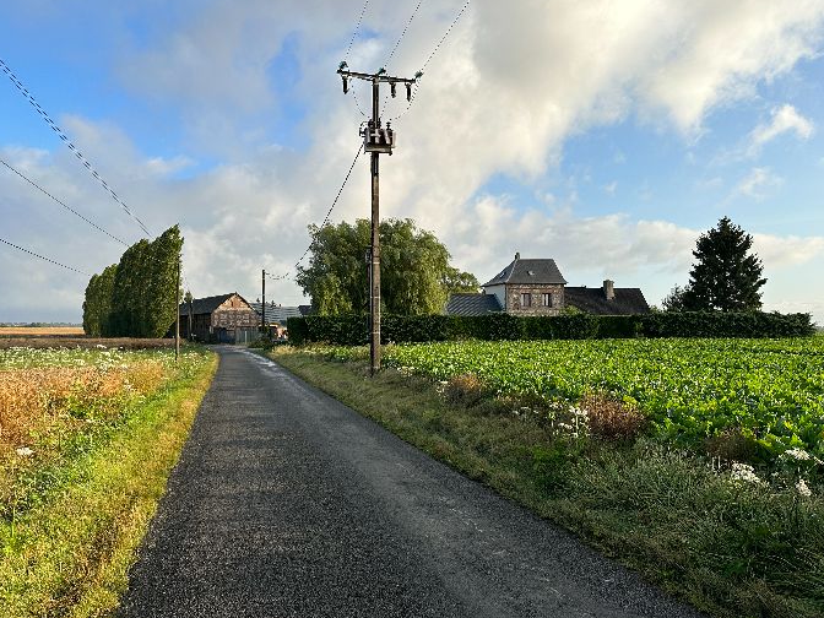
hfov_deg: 69.4
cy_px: 311
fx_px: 595
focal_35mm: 25
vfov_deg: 54.9
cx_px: 400
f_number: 1.78
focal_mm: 6.86
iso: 80
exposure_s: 1/2591
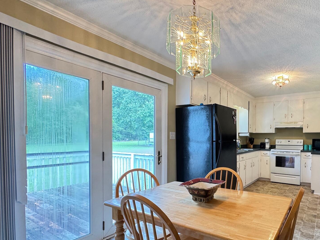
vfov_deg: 65.4
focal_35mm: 20
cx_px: 223
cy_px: 142
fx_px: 185
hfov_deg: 78.1
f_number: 2.2
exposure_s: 1/60
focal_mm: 2.22
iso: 250
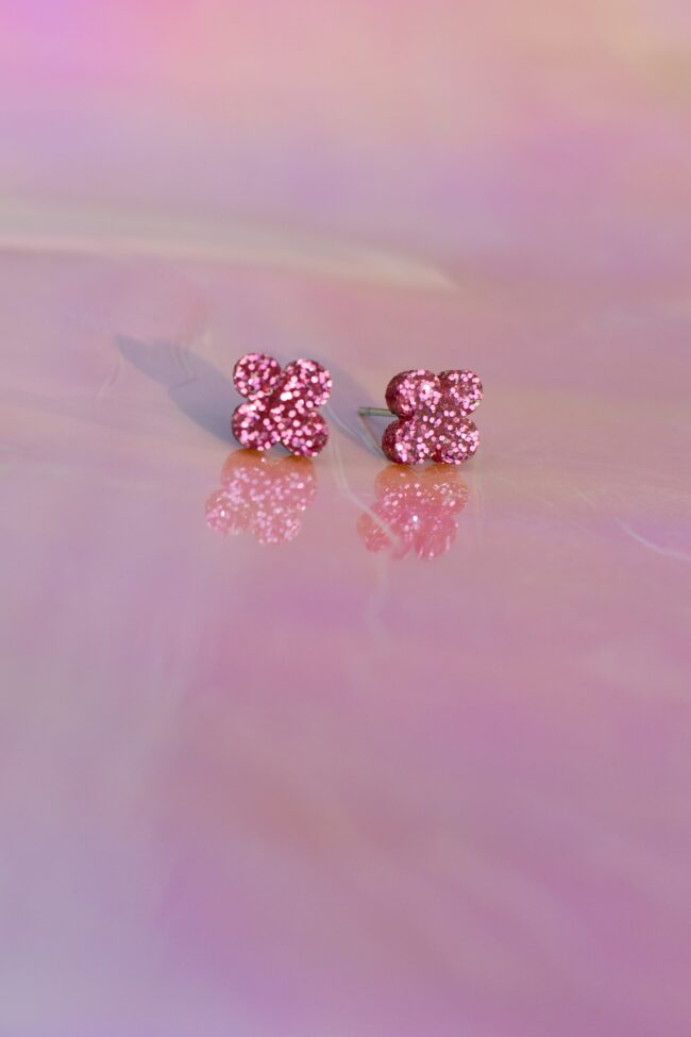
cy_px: 518
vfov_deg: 38.2
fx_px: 1497
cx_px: 346
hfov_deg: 26.0
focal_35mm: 52
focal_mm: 35
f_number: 4.5
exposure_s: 1/800
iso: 200
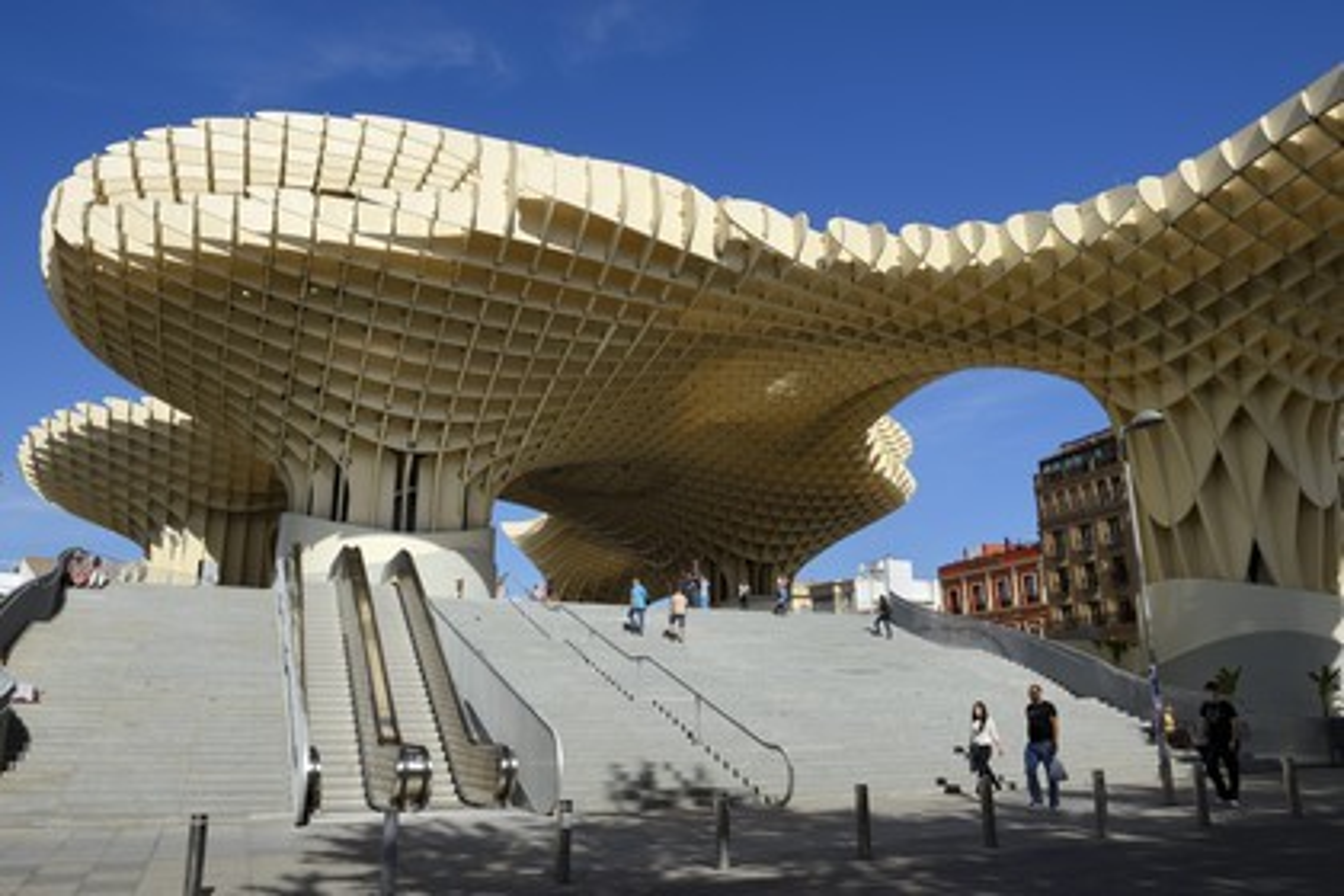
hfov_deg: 73.7
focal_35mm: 24
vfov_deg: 53.1
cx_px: 672
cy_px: 448
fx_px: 896
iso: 200
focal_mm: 24
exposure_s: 1/200
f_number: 14
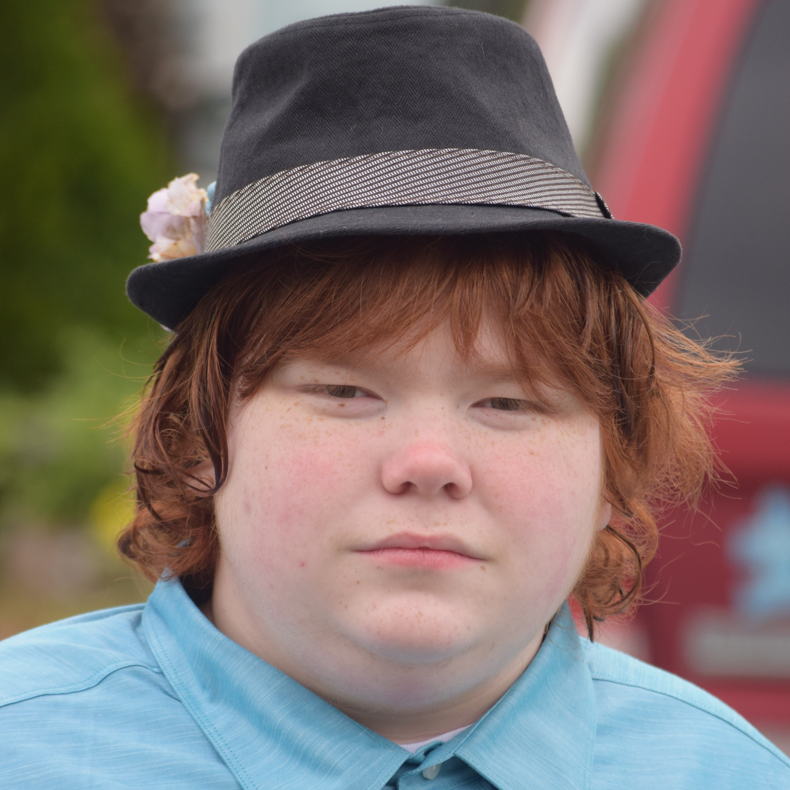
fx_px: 7659
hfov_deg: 5.9
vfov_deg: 5.9
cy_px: 439
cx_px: 395
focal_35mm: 297
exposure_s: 1/250
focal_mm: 155
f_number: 5
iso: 720
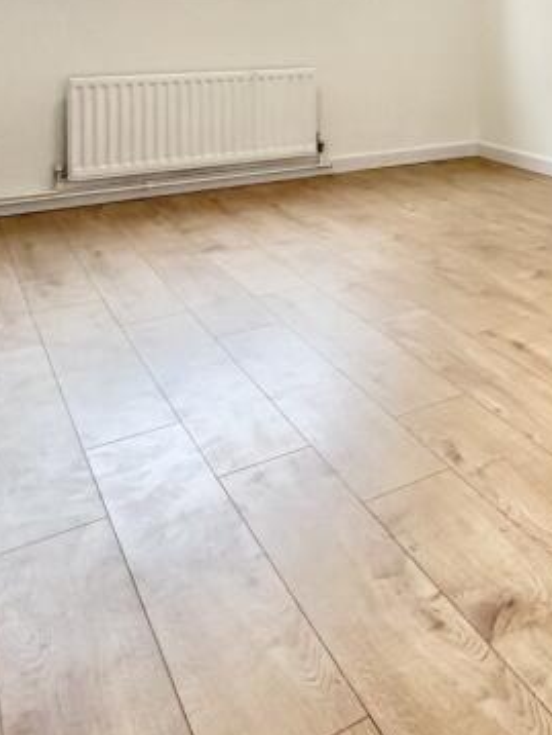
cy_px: 21
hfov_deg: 26.8
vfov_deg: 41.4
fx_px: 849
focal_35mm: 40
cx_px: 809
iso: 100
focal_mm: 2.22
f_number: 2.2
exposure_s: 1/121
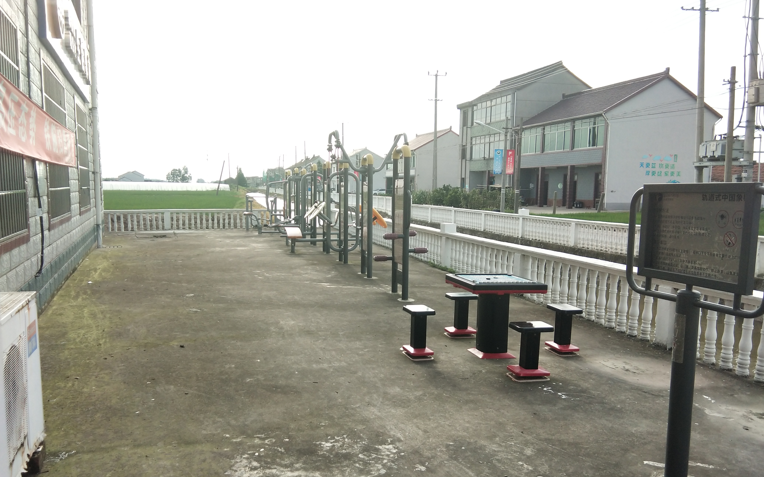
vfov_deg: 38.3
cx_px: 382
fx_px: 687
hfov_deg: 58.1
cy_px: 266
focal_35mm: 33
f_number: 2.2
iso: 50
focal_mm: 3.69
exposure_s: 1/554
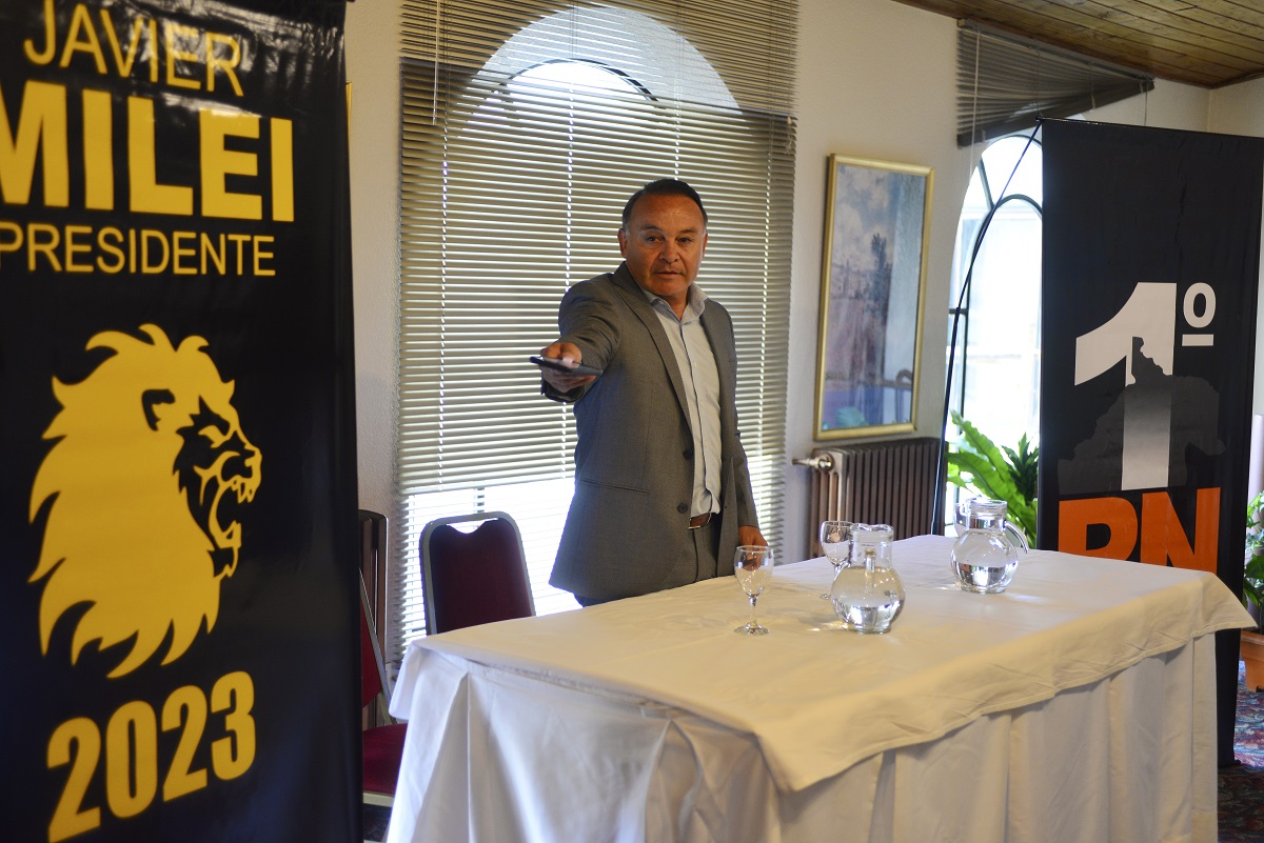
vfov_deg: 28.1
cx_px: 632
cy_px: 422
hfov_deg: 41.1
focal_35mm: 48
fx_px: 1686
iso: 800
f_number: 2.8
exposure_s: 1/50
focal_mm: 48
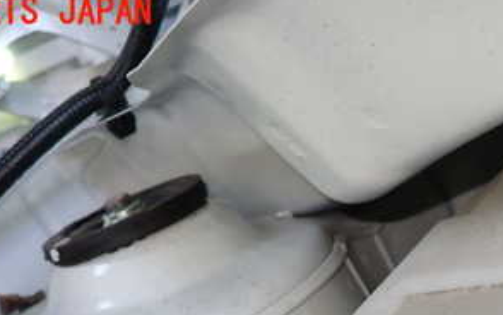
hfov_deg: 36.9
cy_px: 377
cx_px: 354
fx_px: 741
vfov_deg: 22.2
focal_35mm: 54
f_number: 2
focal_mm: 4.5
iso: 200
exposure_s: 1/60
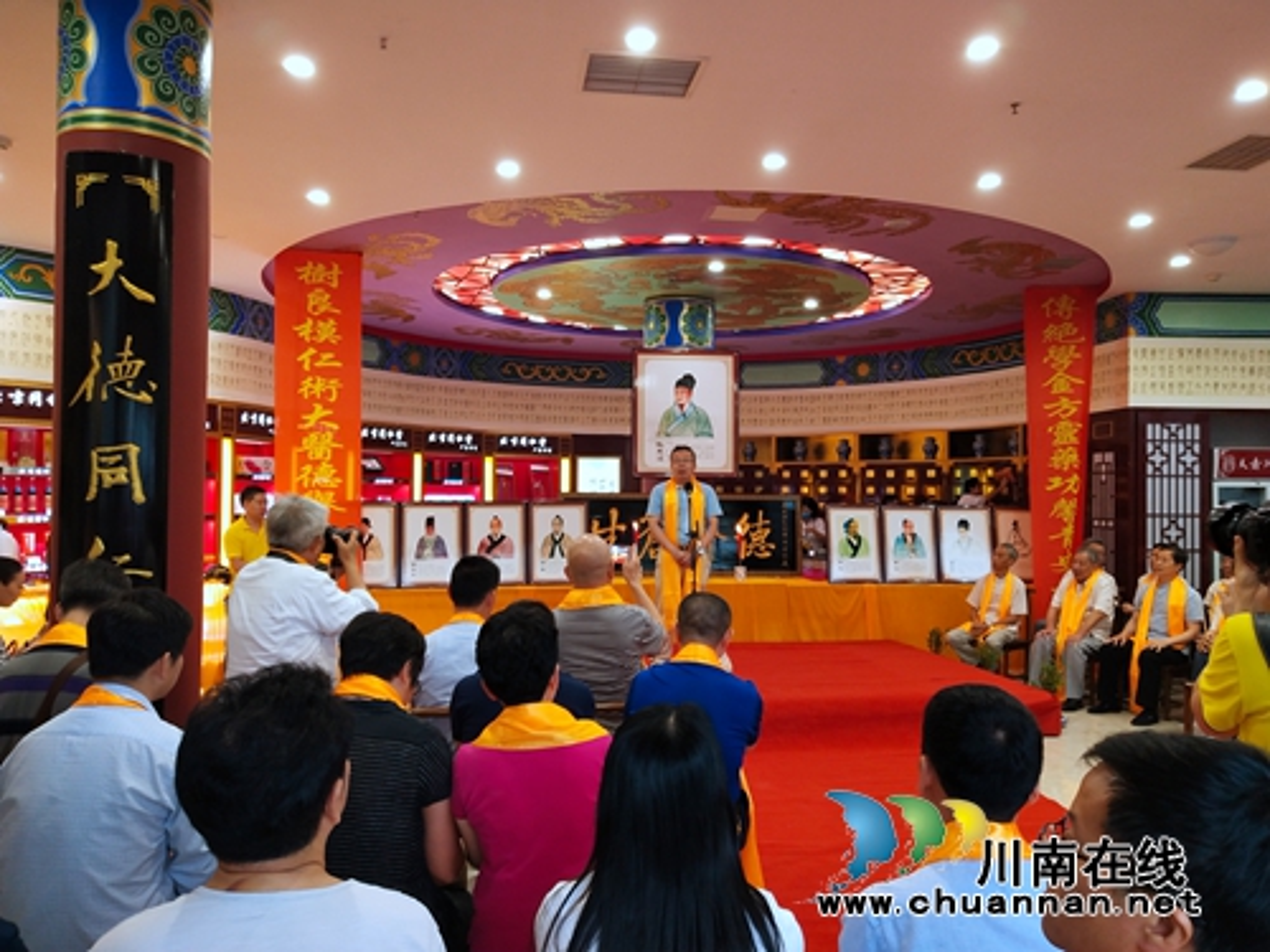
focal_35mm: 30
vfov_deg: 46.8
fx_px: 1101
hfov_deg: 60.0
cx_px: 635
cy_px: 476
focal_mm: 3.95
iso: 260
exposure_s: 1/50
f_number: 1.8
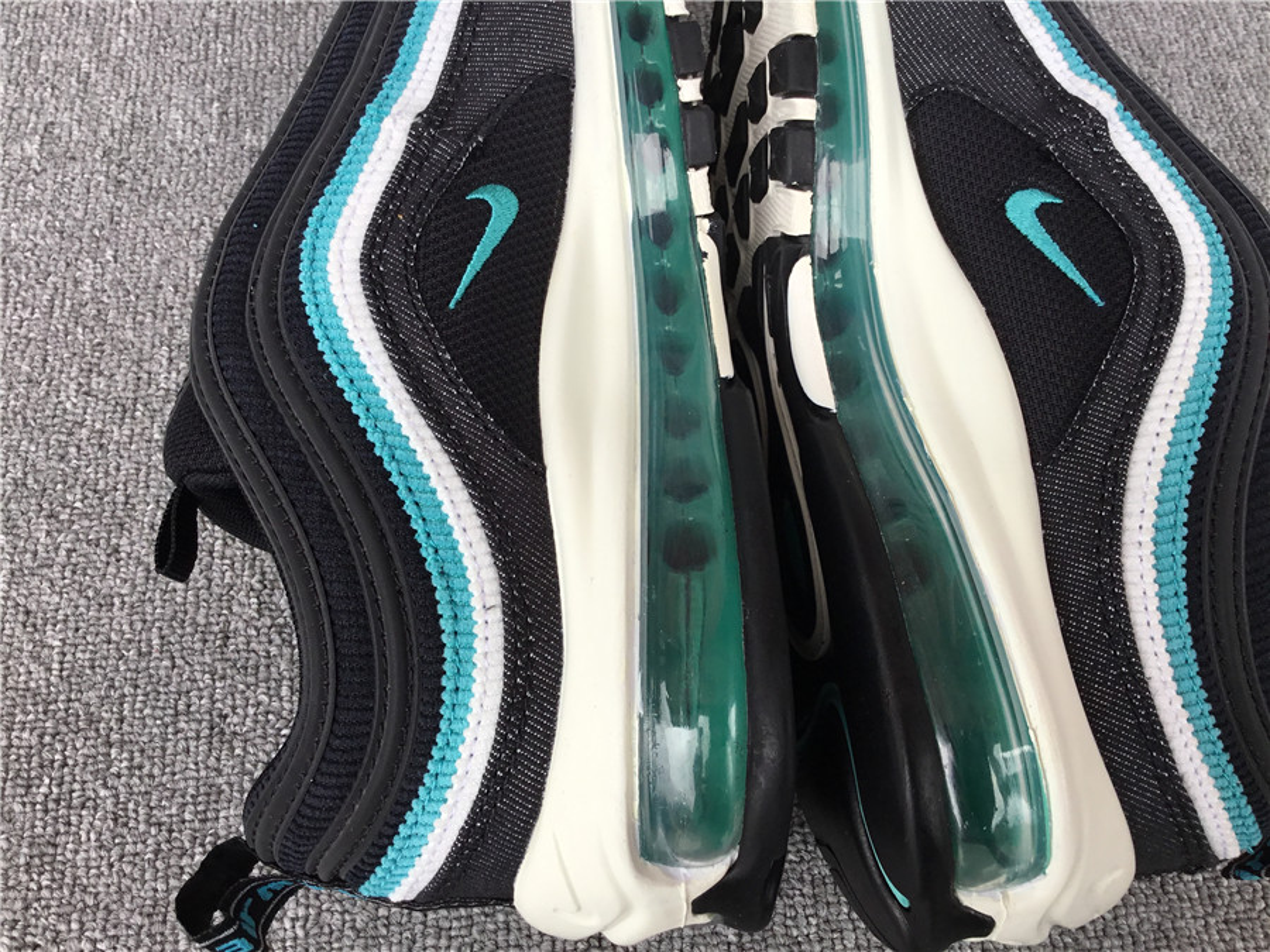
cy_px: 476
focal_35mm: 31
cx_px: 635
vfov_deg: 45.4
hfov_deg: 58.4
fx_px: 1137
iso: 25
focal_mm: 3.3
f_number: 2.4
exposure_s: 1/364
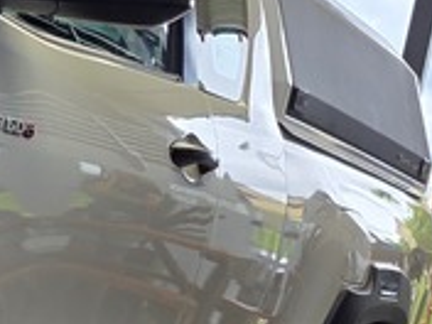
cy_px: 133
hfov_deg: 11.9
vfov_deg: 11.1
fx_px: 1672
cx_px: -599
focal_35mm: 134
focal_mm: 6.25
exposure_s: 1/1588
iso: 80
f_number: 1.7
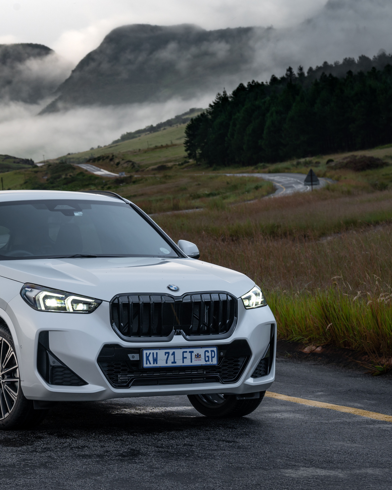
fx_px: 1711
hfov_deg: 13.0
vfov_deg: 16.3
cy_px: 245
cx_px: 78
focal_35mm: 118
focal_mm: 83
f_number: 8
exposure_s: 1/20
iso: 200
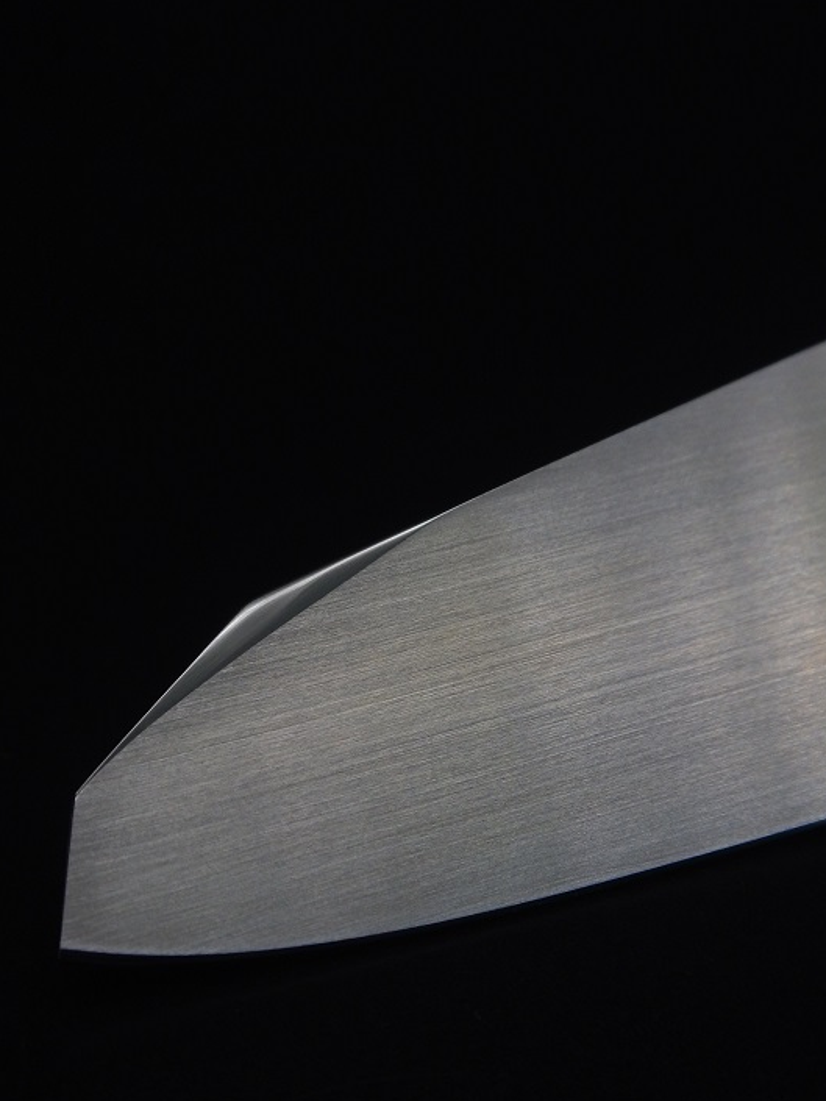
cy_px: 717
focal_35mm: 102
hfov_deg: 14.5
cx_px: 384
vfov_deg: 19.2
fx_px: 3244
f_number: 4.4
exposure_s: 1/30
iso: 140
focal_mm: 13.9
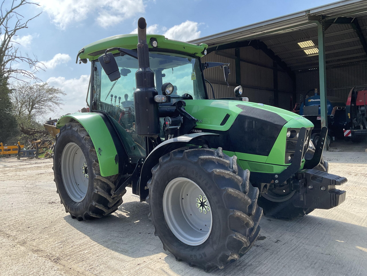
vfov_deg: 48.2
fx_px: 307
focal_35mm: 29
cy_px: 138
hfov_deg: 61.7
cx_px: 184
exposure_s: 1/883
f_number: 1.8
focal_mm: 3
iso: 16
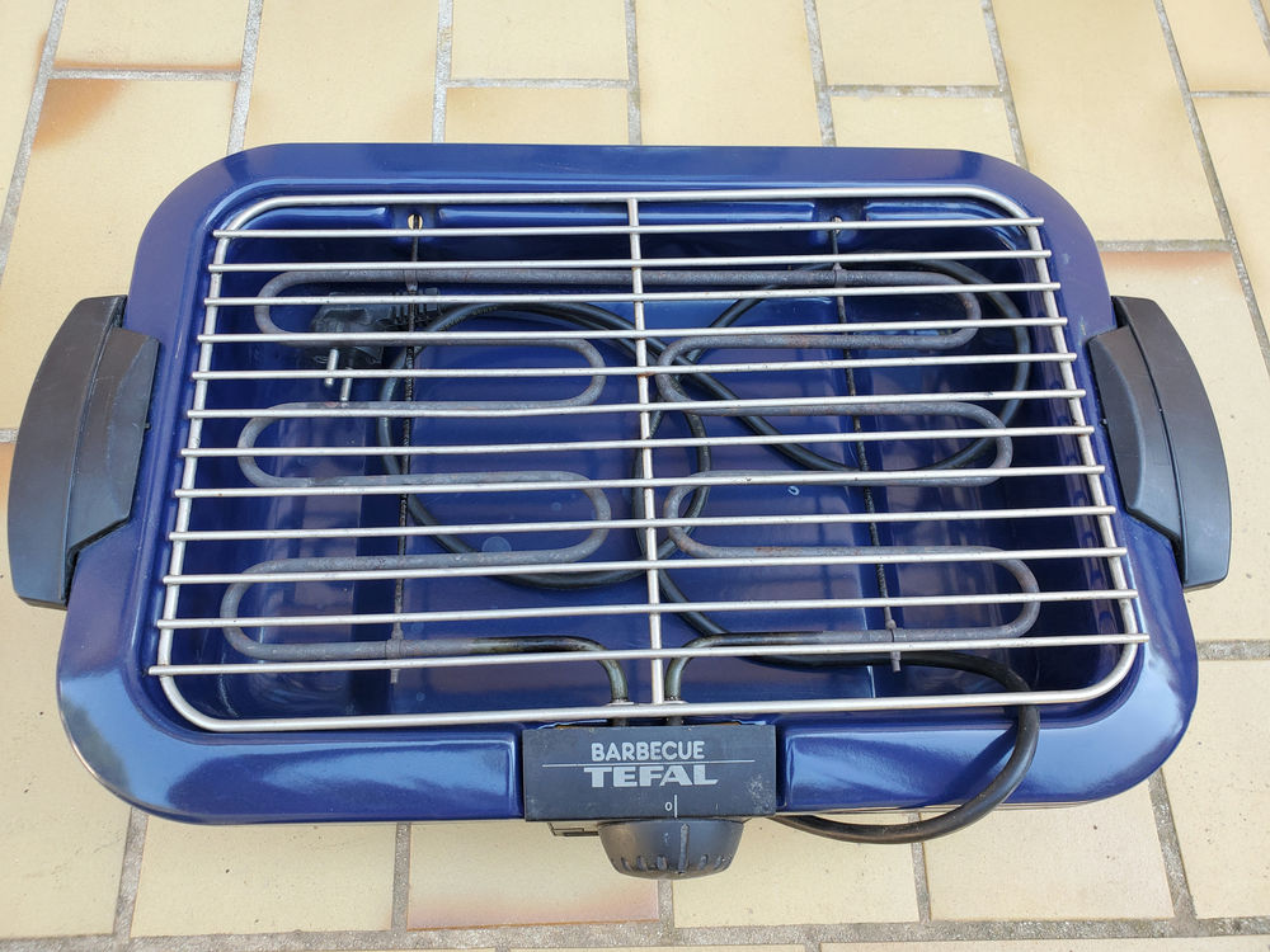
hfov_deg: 67.3
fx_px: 954
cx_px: 635
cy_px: 476
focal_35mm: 26
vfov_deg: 53.1
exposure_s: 1/120
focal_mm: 4.3
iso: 160
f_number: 2.4
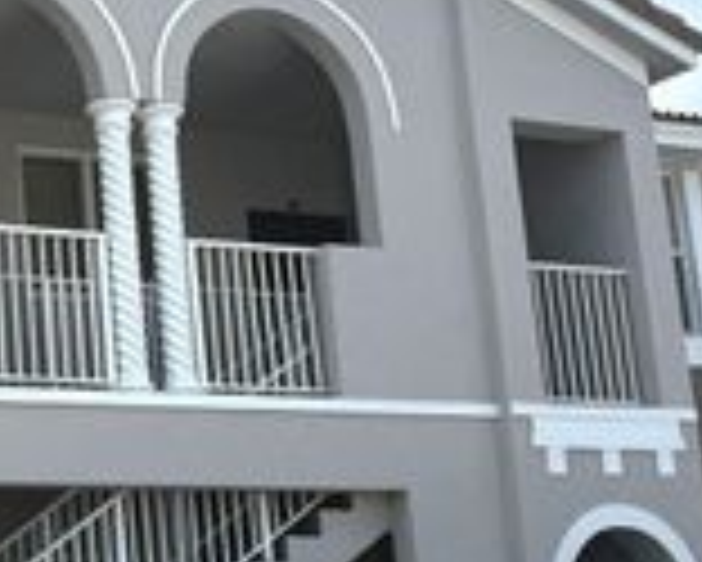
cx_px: -220
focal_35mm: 75
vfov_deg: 20.4
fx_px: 1559
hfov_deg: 22.6
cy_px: 303
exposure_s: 1/5714
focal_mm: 6.76
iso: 80
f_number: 1.78
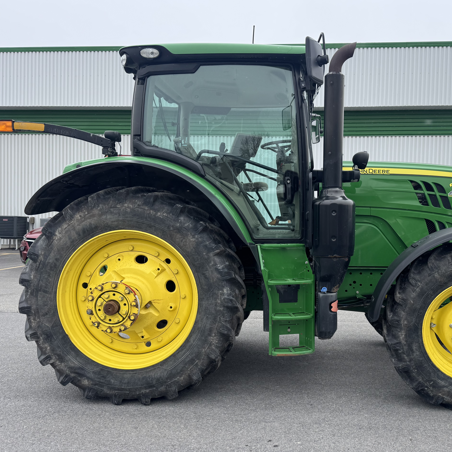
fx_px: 473
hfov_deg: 50.4
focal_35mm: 32
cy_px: 239
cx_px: 292
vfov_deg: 51.1
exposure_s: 1/1395
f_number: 1.78
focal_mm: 6.76
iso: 80
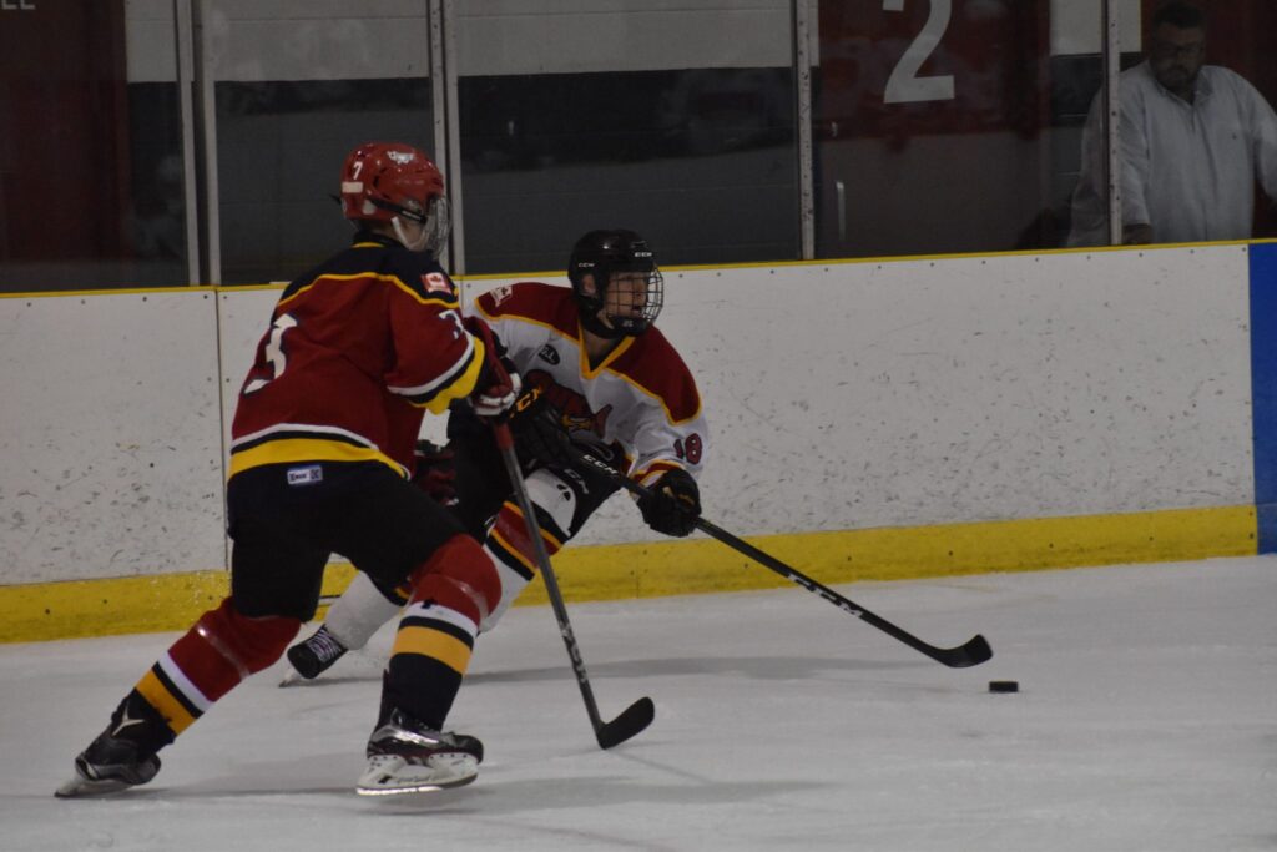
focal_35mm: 255
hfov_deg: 8.1
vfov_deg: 5.4
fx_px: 9046
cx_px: 638
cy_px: 426
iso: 5000
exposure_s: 1/500
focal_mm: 170
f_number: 9
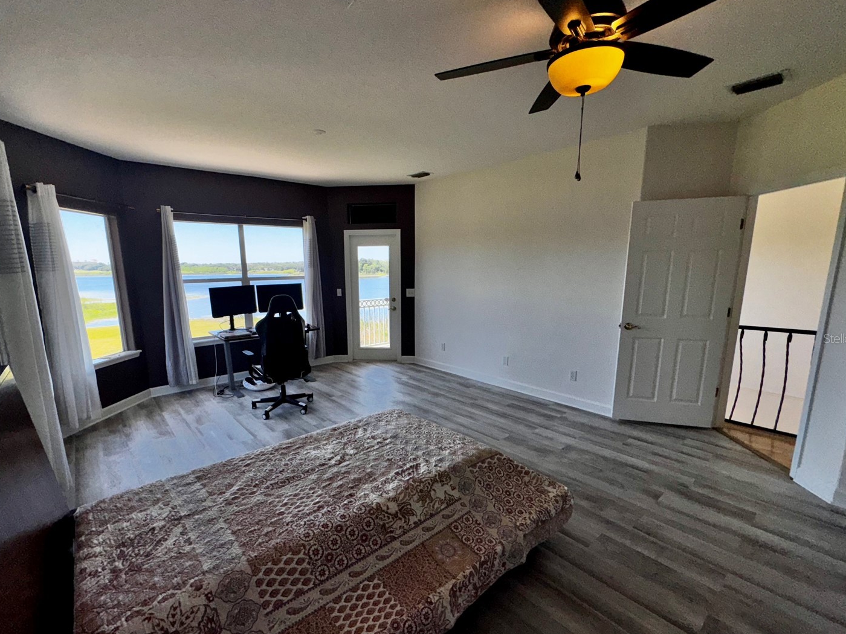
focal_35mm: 16
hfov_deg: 94.4
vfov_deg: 78.0
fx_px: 391
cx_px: 397
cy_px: 338
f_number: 2.2
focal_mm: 2.22
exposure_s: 1/756
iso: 32
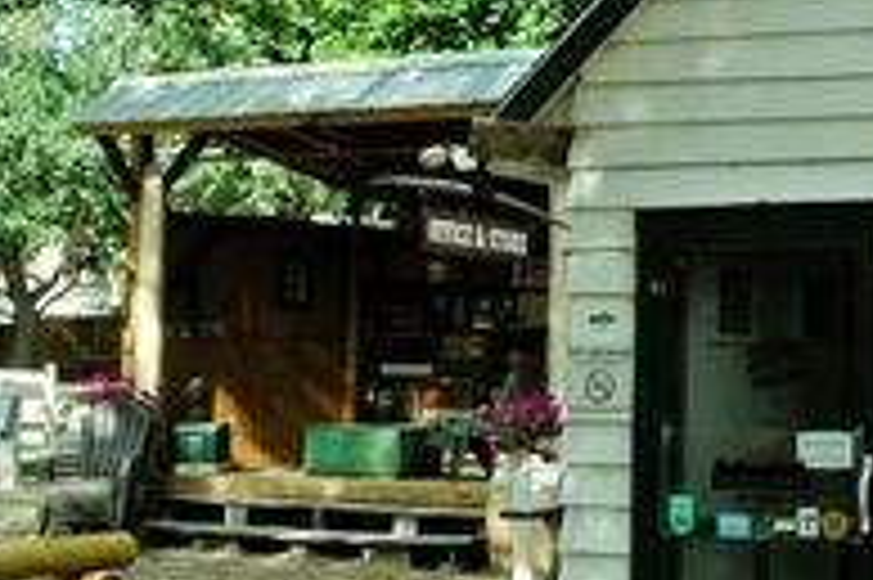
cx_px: 976
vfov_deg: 17.0
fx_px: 1938
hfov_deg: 23.7
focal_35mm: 80
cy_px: 153
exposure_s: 1/320
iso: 100
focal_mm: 11.8
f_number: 3.8
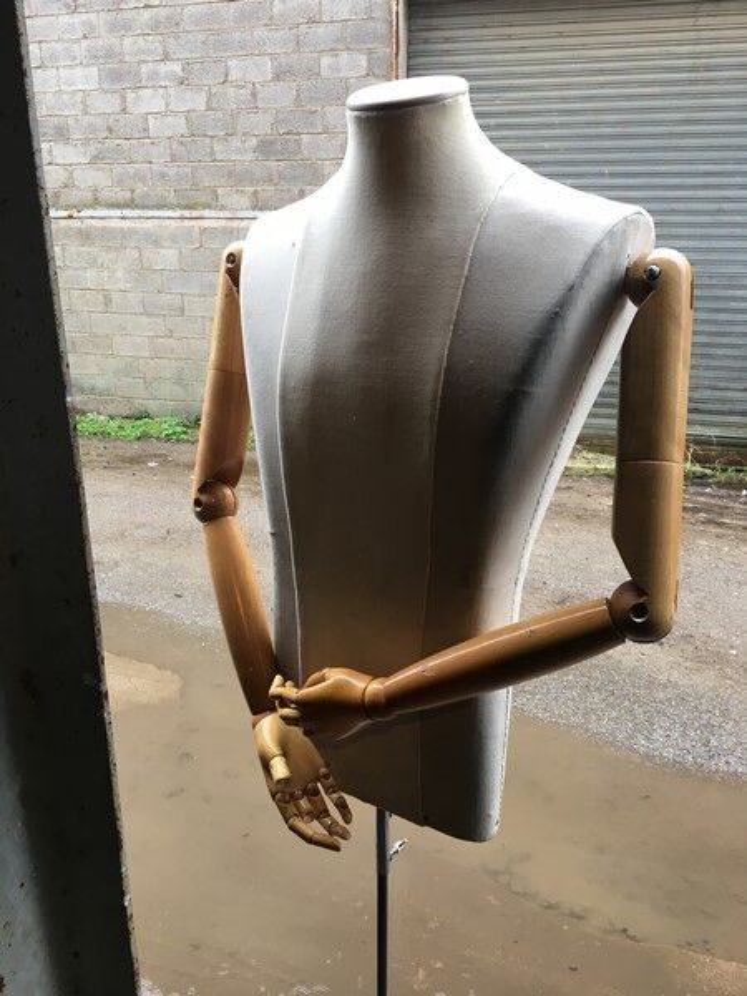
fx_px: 834
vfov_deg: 61.7
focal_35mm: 29
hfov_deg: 48.2
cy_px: 498
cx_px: 374
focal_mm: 4.15
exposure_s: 1/40
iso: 25
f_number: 2.2
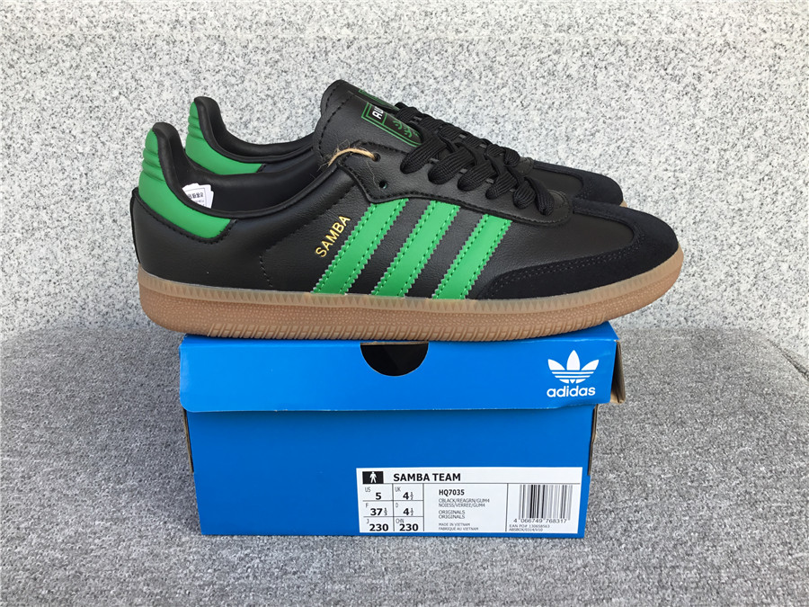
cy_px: 304
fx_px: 724
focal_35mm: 31
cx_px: 404
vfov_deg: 45.4
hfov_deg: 58.4
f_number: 2.4
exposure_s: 1/135
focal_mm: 3.3
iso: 25
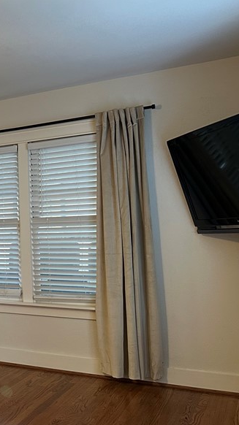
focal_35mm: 46
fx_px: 519
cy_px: 231
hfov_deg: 22.2
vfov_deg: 44.5
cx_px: -101
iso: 250
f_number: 1.78
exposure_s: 1/60
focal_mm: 6.86
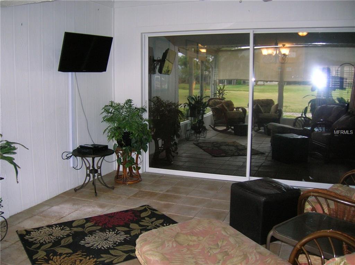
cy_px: 132
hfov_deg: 54.0
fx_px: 348
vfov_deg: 41.7
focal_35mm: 34
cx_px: 178
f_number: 2.9
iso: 140
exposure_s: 1/60.1
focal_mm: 5.7
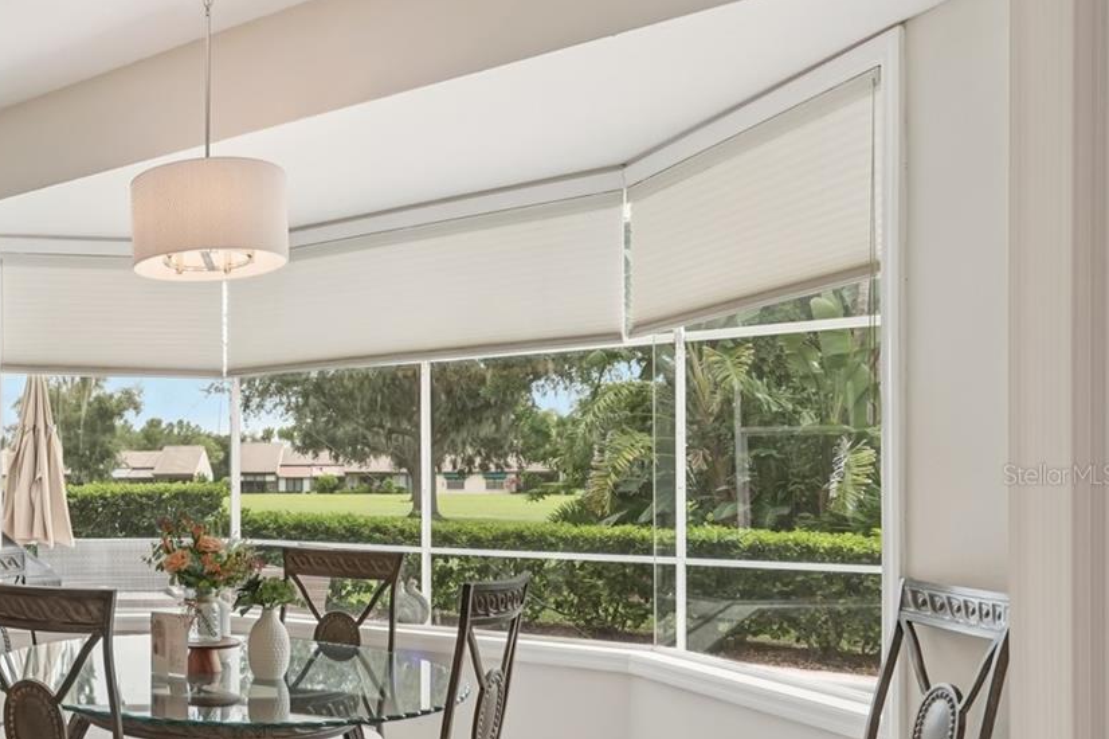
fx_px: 984
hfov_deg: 49.9
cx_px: 48
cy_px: 474
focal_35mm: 32
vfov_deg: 40.7
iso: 400
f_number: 8
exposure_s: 1/80
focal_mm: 16.5
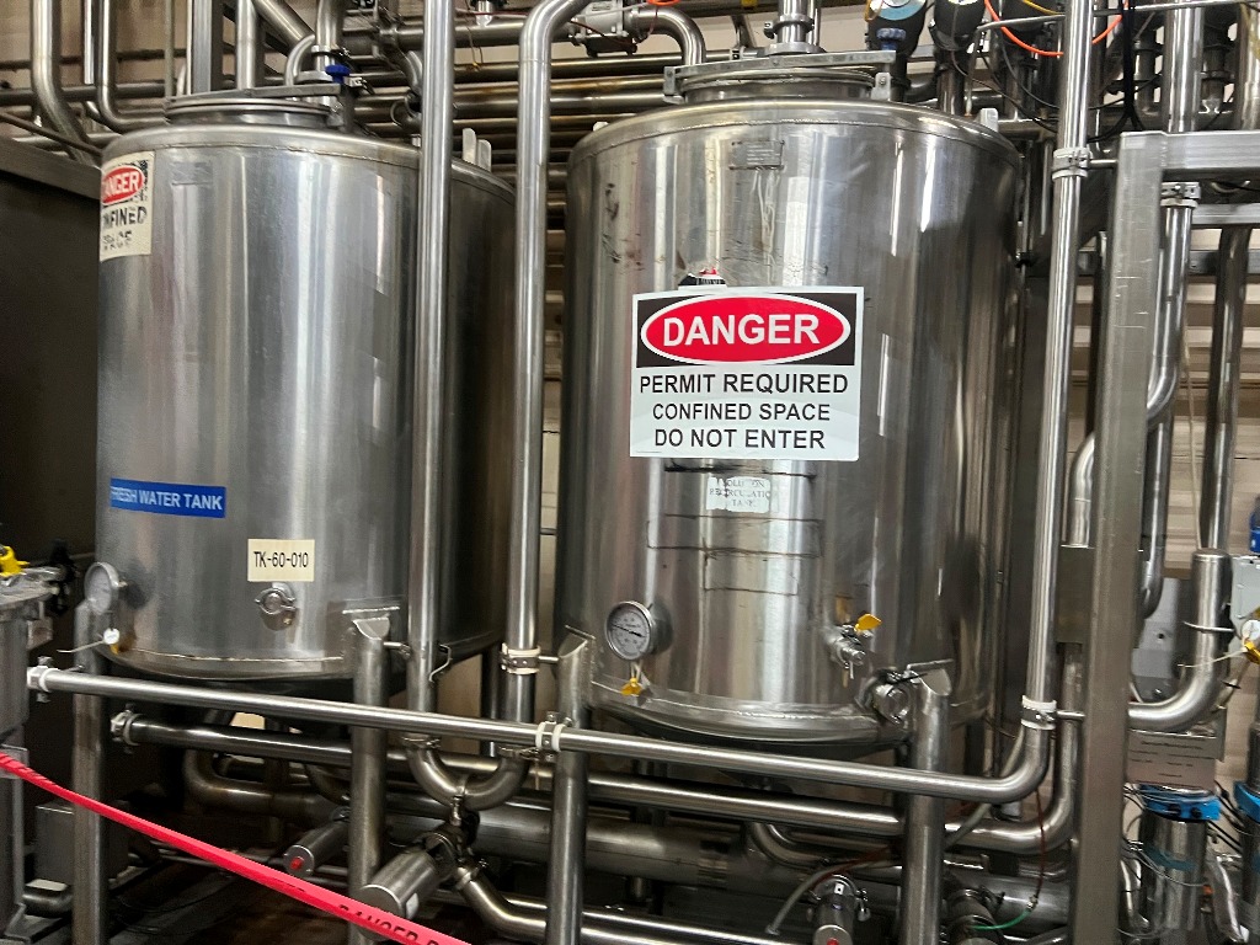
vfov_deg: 53.1
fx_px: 946
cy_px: 472
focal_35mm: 26
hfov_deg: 67.3
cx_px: 630
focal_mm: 5.7
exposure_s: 1/56
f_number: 1.5
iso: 500
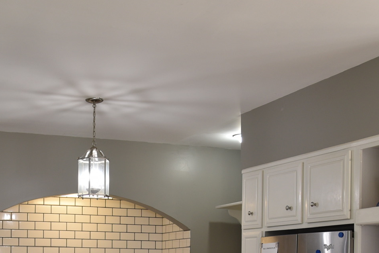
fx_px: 611
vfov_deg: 22.1
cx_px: 116
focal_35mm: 58
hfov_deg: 34.1
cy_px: 281
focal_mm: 24
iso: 500
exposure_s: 1/80
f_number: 4.5
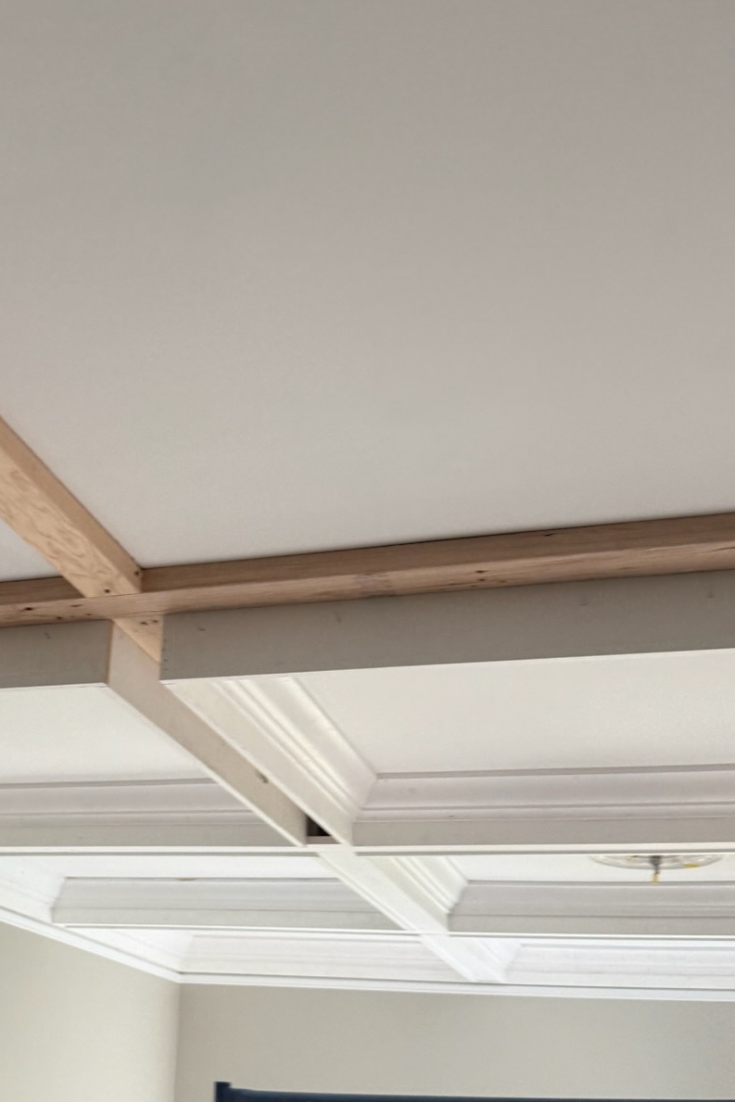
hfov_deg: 30.6
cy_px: 617
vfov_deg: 45.3
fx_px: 1316
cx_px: 173
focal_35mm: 43
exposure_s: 1/98
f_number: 1.78
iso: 200
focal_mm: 6.76
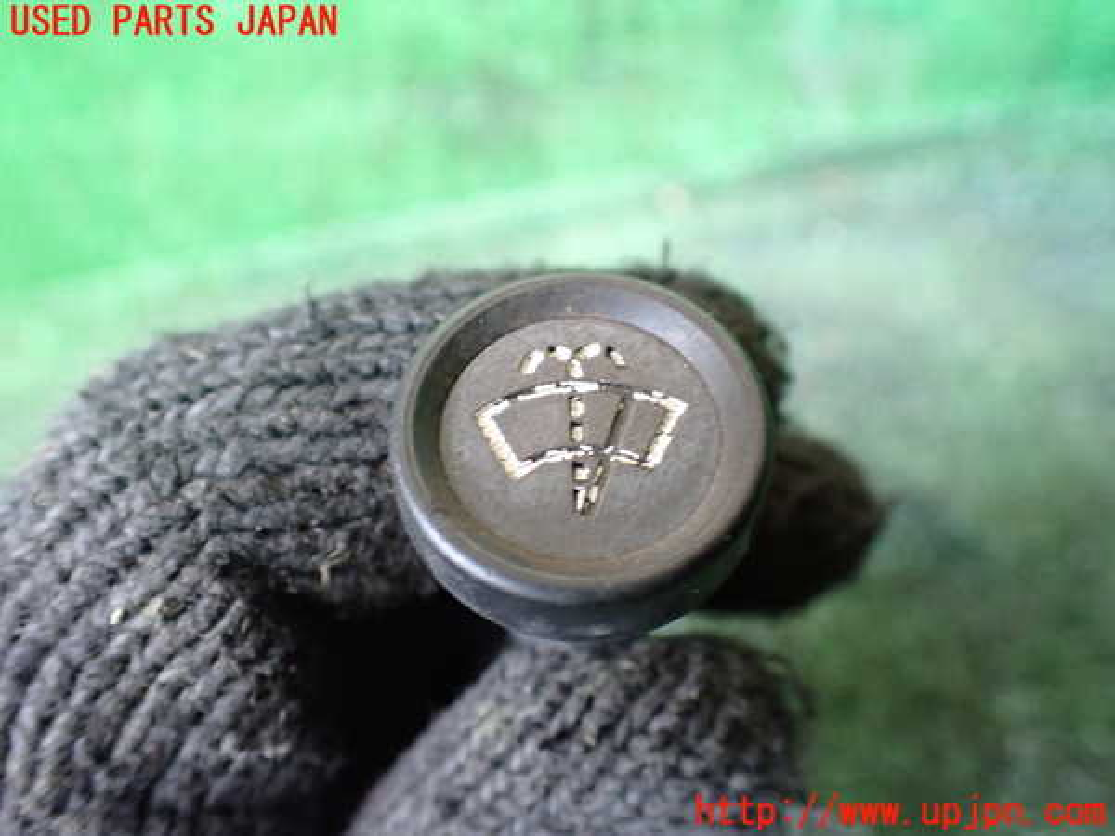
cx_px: 558
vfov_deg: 46.8
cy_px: 418
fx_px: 966
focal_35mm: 30
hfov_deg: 60.0
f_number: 2.3
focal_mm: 5.4
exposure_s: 1/60
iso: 800
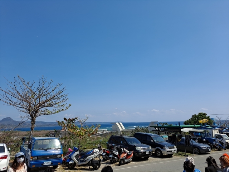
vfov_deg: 56.8
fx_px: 159
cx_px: 114
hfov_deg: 71.6
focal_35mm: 24
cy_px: 86
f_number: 1.8
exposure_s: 1/1656
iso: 25
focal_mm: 5.23
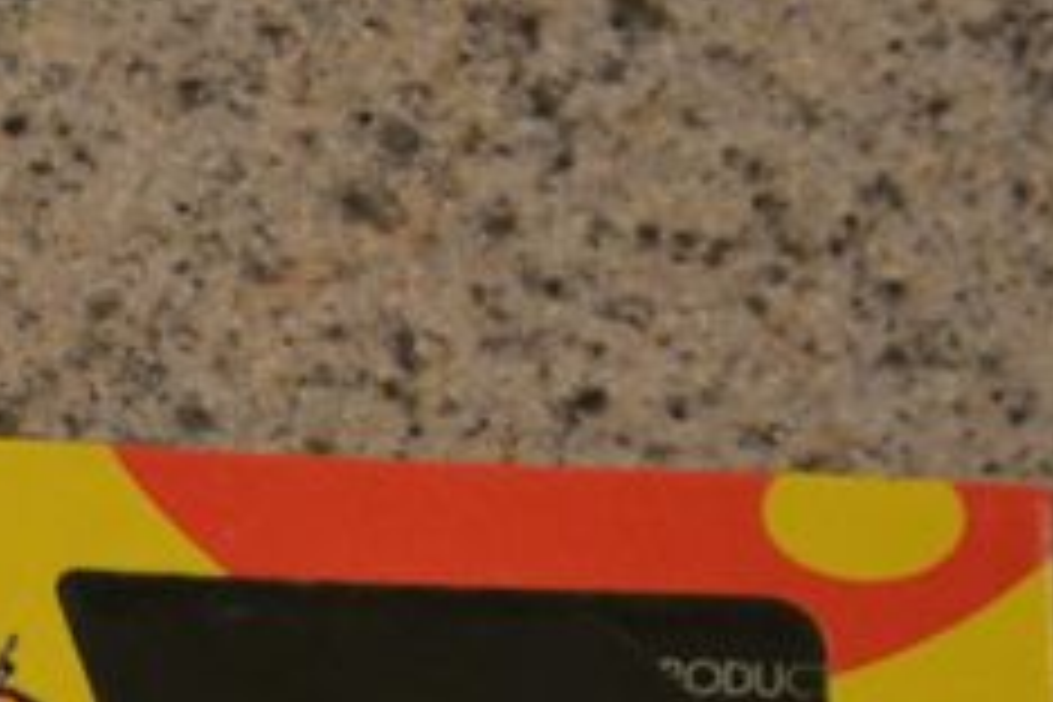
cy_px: 1474
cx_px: -1494
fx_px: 8386
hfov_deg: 6.8
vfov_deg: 4.7
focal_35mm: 287
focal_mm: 35
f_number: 4.5
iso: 1600
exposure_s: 1/15
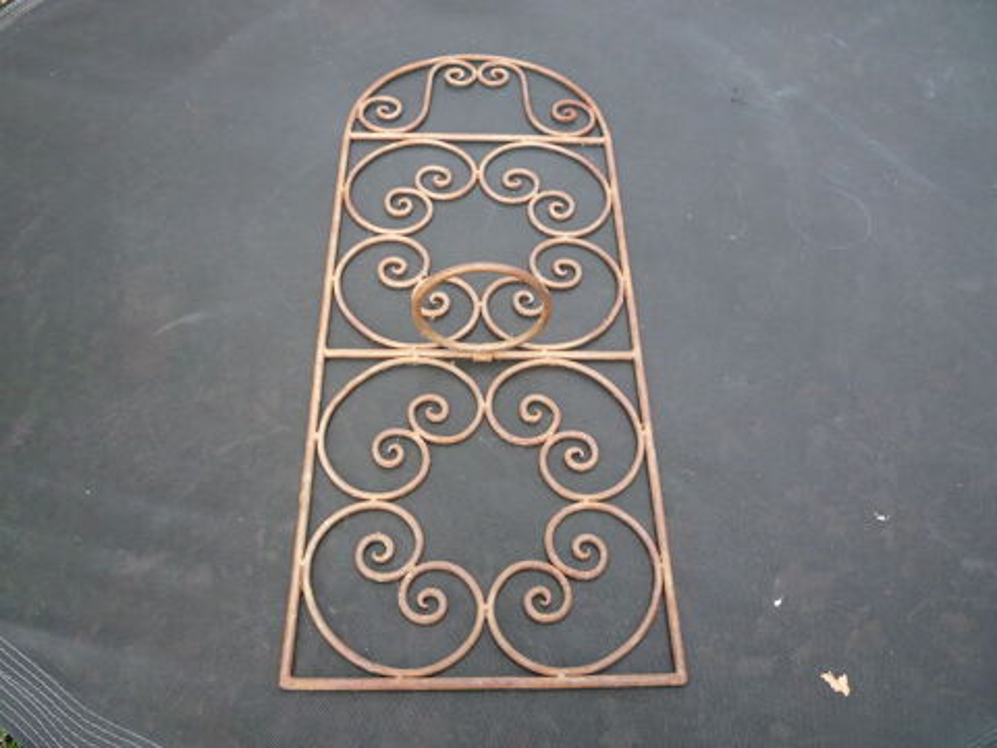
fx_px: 864
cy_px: 374
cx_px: 498
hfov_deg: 60.0
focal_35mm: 30
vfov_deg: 46.8
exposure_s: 1/50
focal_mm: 5.2
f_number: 3.3
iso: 100
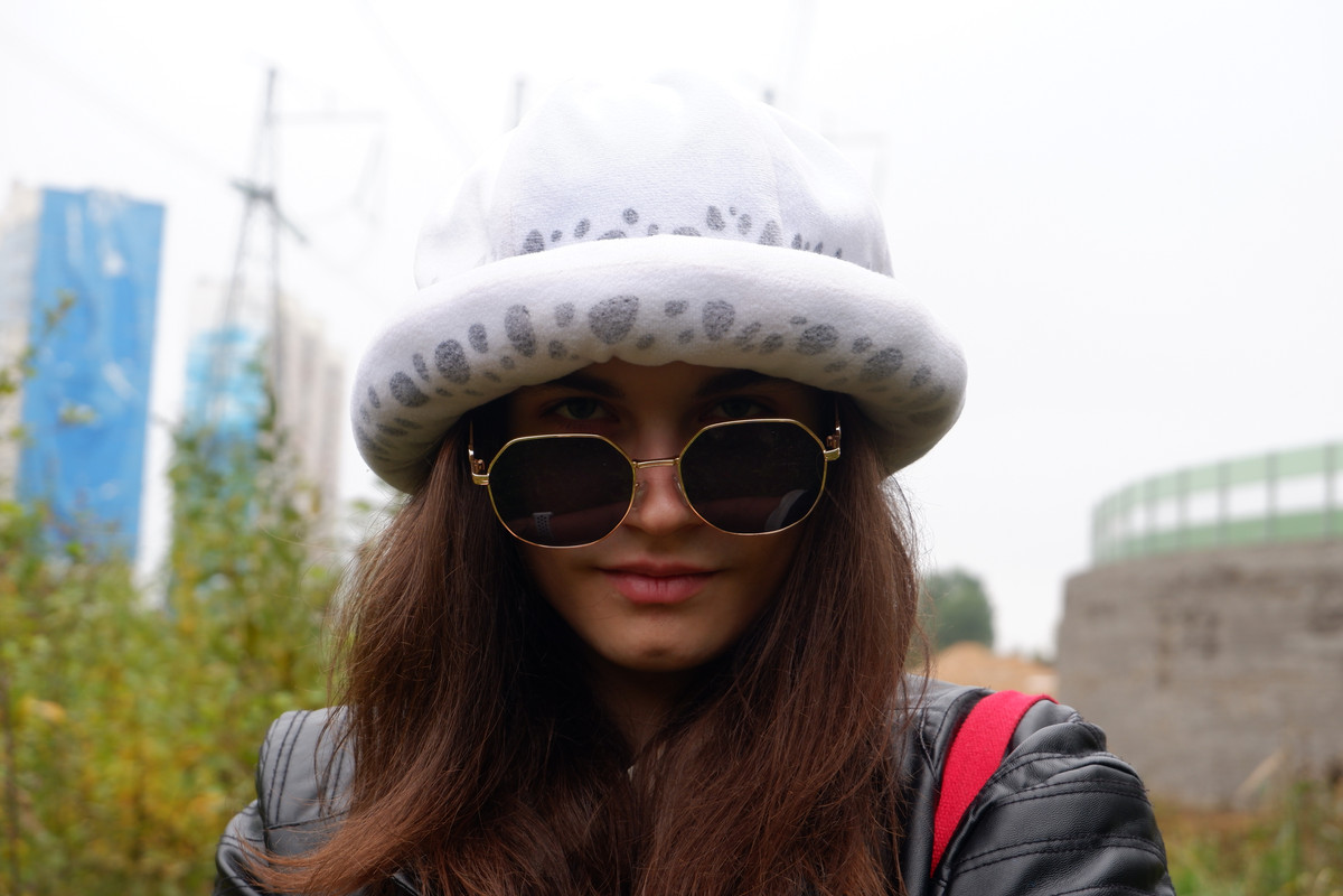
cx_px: 672
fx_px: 2126
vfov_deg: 23.8
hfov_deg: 35.1
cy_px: 448
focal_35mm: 57
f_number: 5.2
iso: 200
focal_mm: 38.5
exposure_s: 1/120
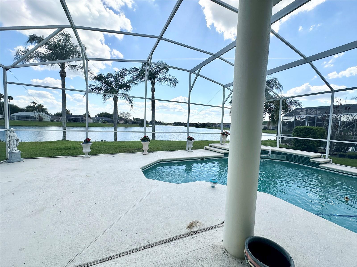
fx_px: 144
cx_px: 178
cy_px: 134
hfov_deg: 102.1
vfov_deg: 85.7
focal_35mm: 14
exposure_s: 1/1916
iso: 40
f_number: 2.2
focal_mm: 2.22
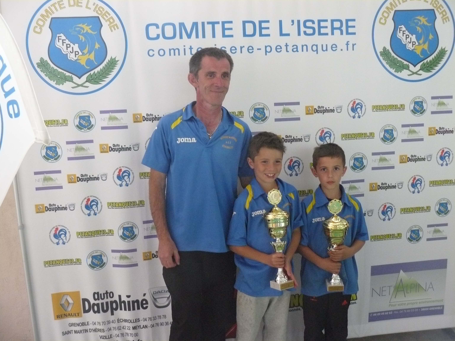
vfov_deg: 39.7
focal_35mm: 36
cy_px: 170
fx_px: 473
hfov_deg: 51.4
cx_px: 228
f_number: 2.8
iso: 400
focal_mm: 6
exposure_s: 1/125
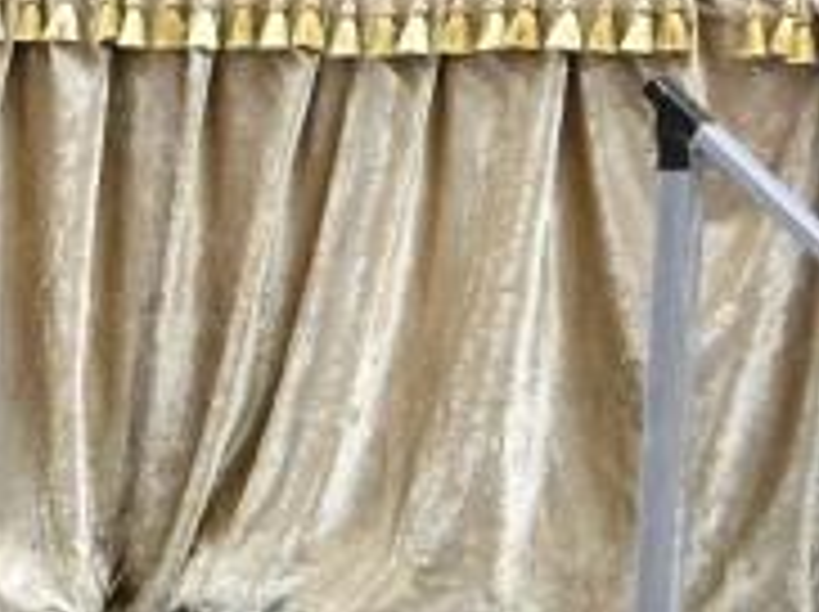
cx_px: 680
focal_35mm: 650
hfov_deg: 3.1
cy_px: -225
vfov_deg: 2.3
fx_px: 15358
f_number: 2.8
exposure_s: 1/200
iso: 1000
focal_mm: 80
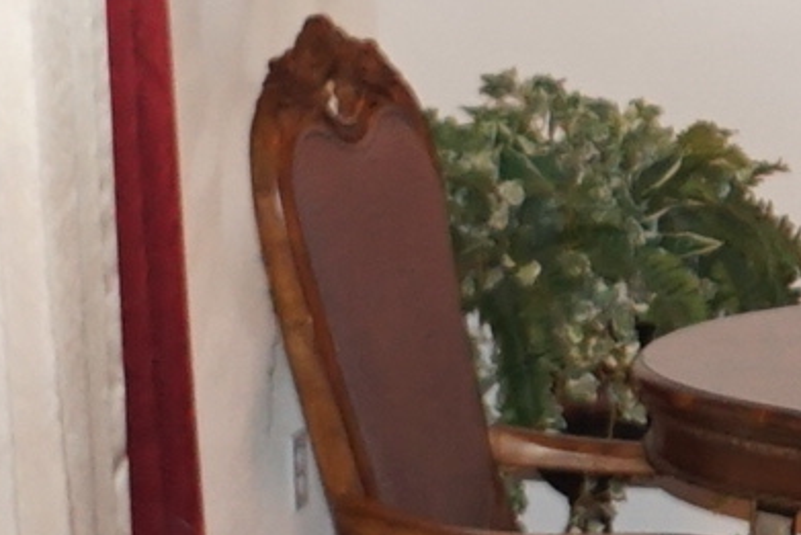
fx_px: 3739
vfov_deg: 8.2
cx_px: 1428
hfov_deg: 11.4
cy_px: 373
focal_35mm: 168
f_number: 2.8
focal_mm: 16
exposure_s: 1/160
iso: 800
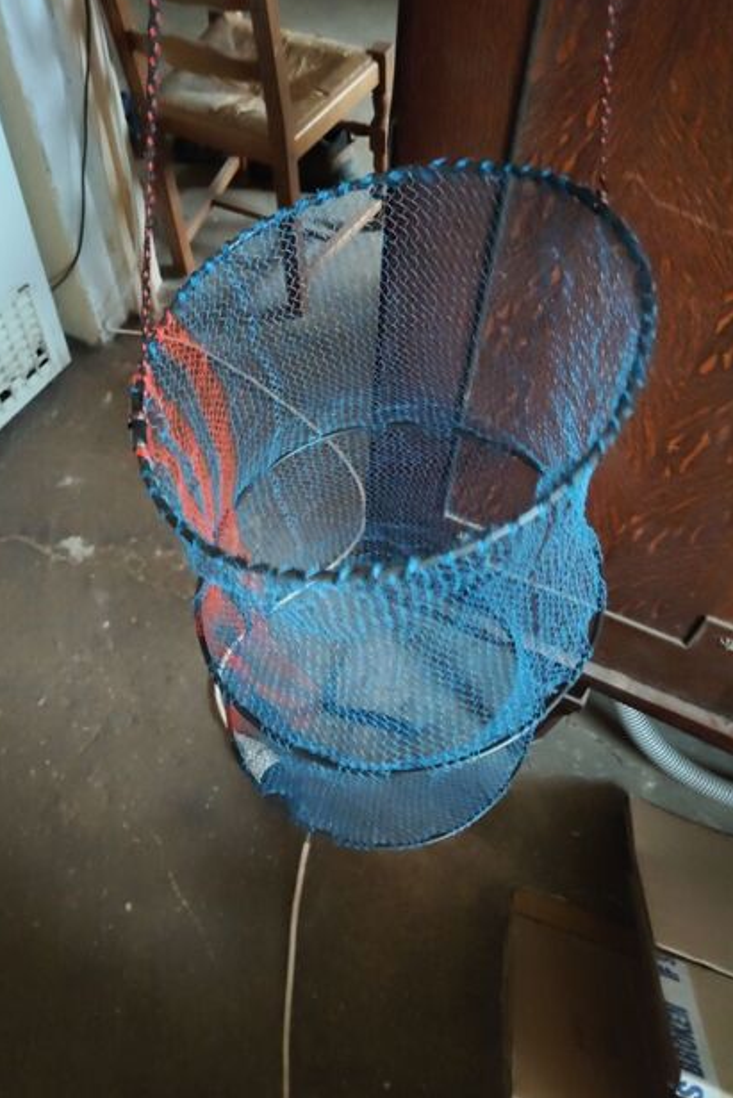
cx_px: 309
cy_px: 542
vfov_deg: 67.4
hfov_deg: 47.8
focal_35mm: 27
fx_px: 824
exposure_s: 1/16.7
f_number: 1.8
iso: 2433
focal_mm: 4.15
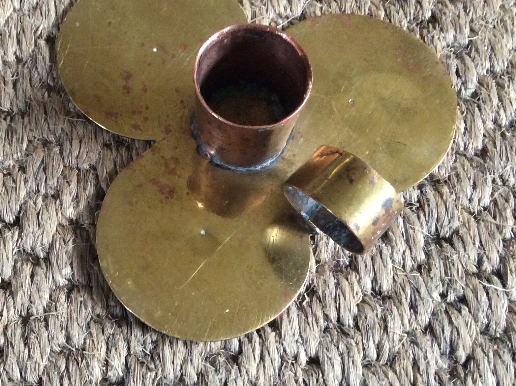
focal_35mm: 53
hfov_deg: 35.8
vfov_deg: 27.4
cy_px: 173
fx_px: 789
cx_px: 164
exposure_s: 1/25
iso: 250
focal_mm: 3.3
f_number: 2.4
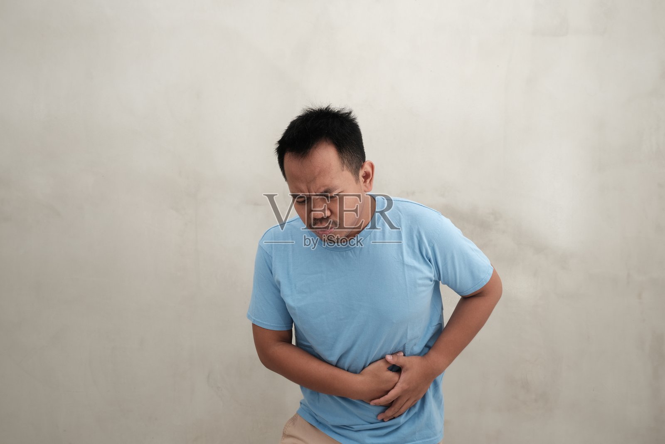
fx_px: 683
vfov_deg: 35.9
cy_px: 222
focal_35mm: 37
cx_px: 332
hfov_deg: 51.9
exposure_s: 1/60
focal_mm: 24.9
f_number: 8
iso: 125
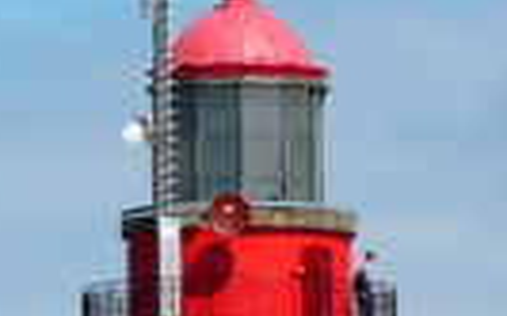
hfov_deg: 2.6
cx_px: 244
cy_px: 346
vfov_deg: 1.6
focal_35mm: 817
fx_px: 11284
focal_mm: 42.2
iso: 100
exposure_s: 1/500
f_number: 7.1
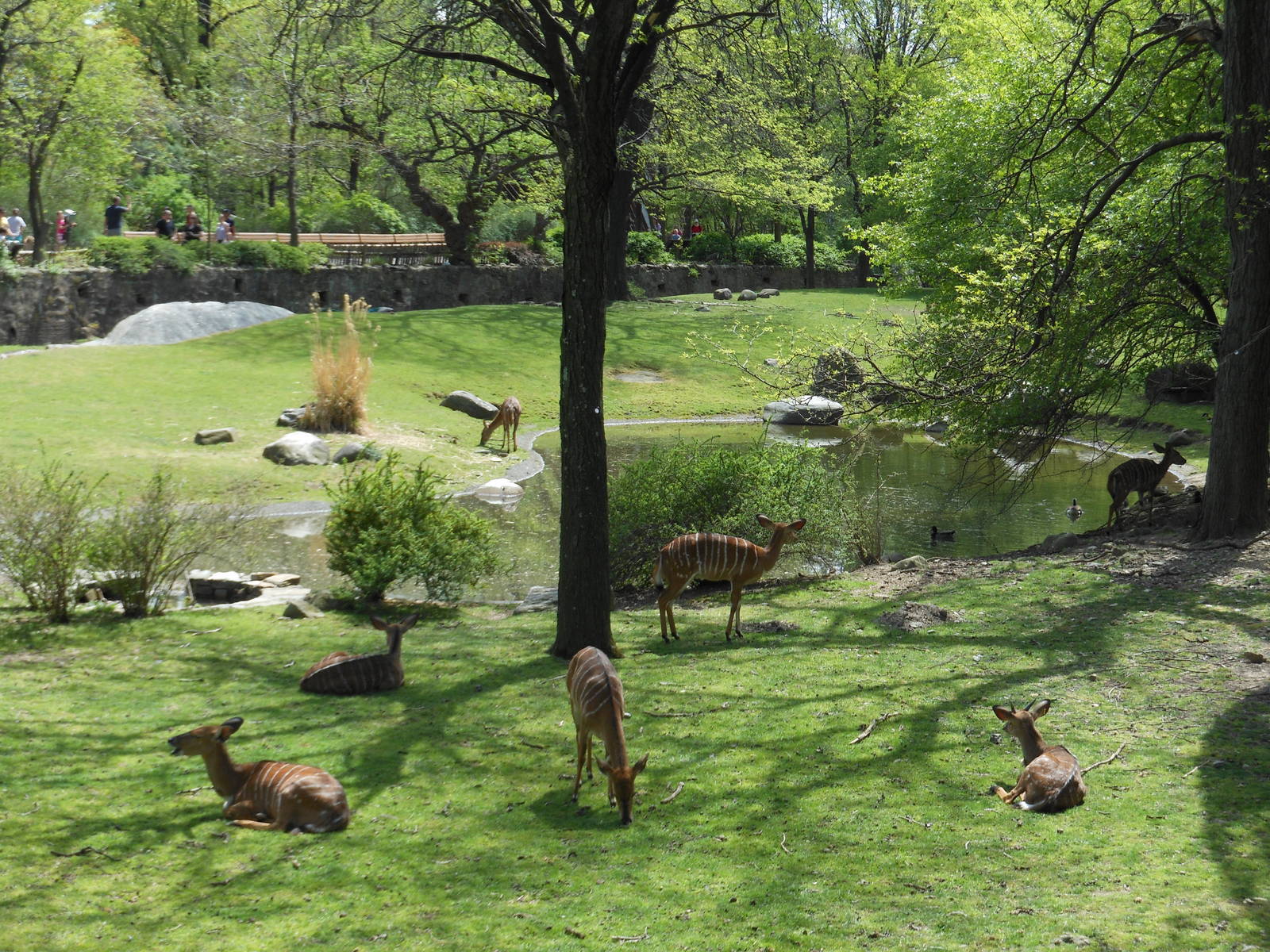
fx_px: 2311
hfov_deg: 30.7
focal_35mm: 63
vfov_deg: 23.3
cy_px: 476
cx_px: 635
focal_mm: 11.2
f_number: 5
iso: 80
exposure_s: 1/160
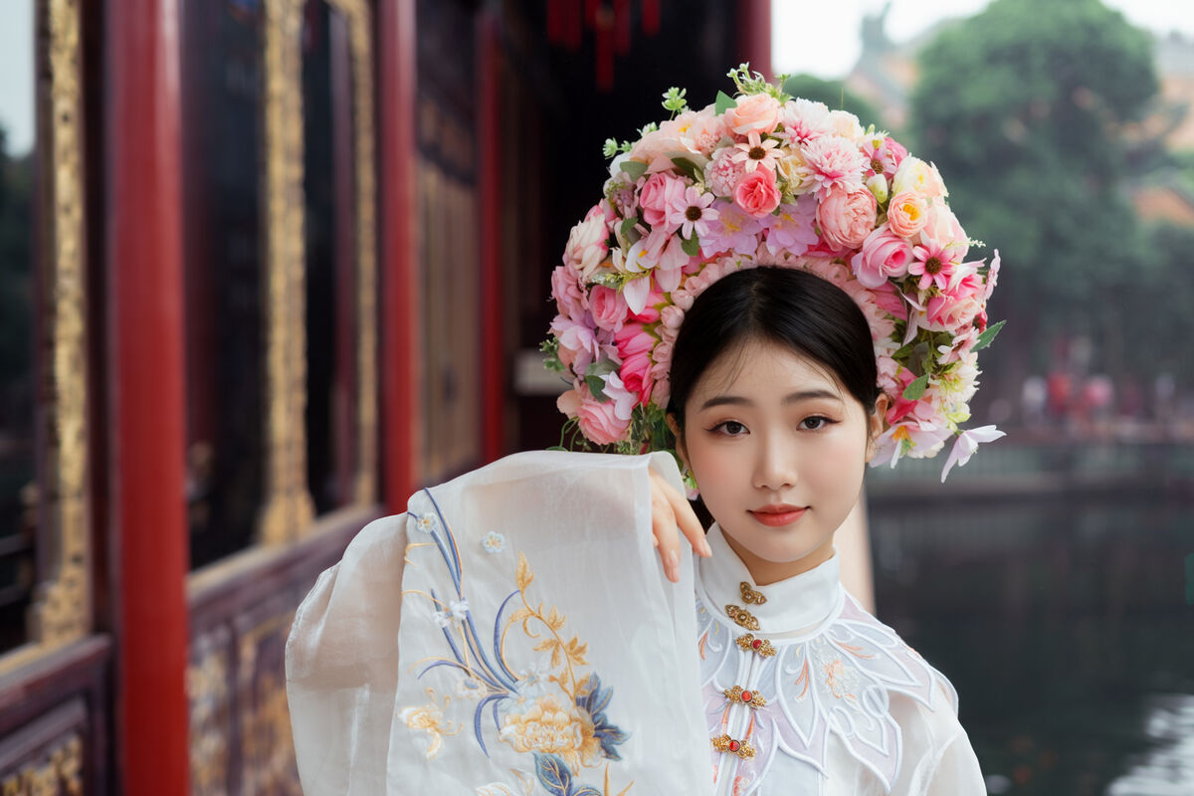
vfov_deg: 27.0
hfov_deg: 39.6
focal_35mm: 50
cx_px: 597
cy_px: 398
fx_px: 1658
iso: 160
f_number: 2.5
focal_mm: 50
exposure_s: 1/250
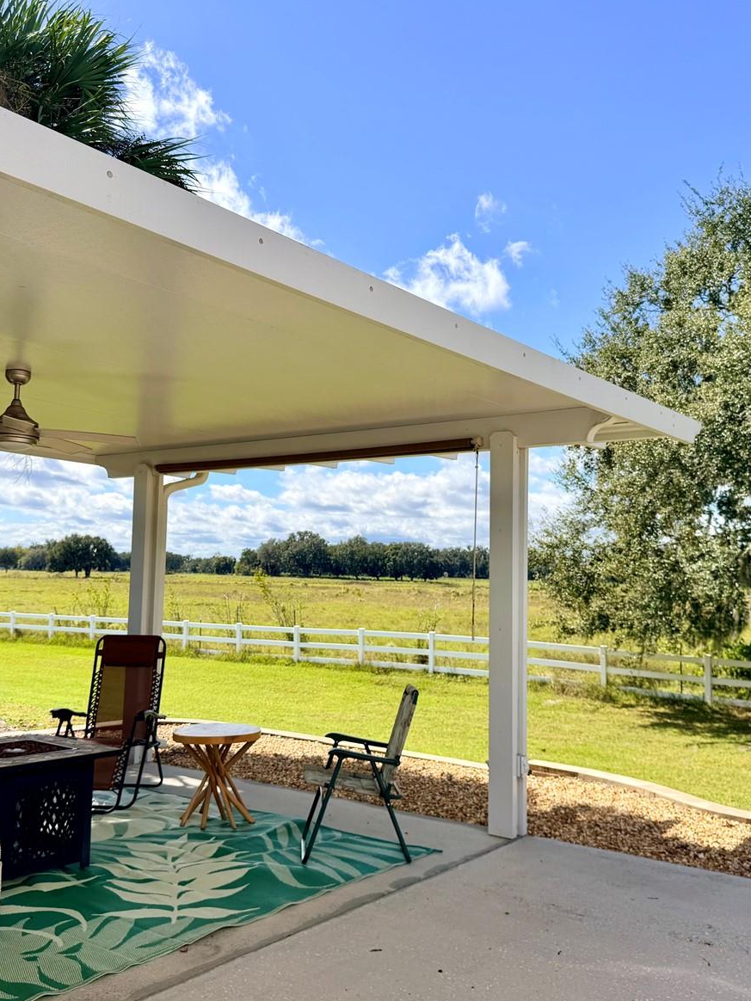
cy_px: 497
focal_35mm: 33
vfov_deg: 55.4
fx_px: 955
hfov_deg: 42.9
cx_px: 367
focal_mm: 6.76
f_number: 1.78
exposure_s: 1/4673
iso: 80
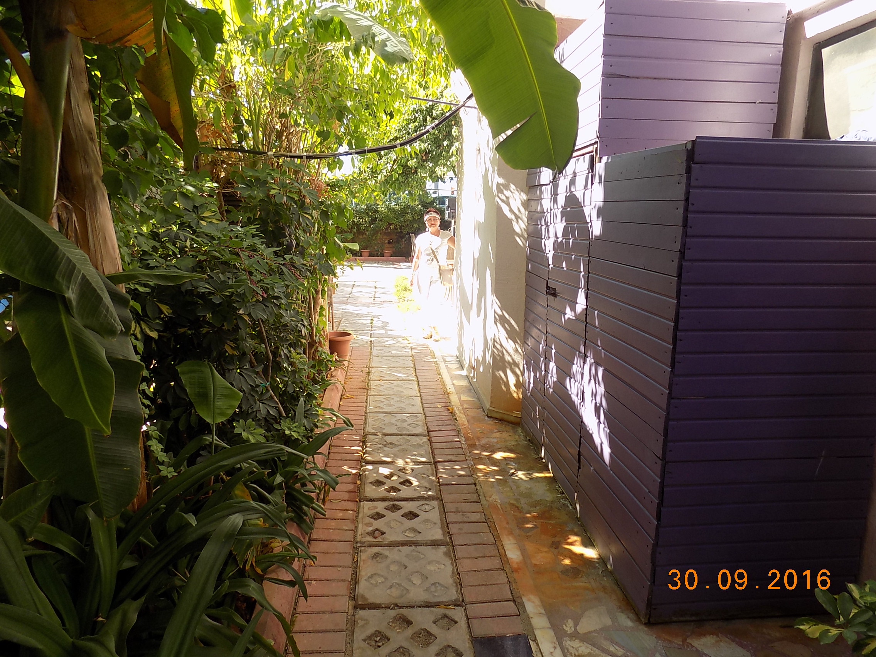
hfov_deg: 73.9
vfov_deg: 58.9
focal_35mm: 23
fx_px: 582
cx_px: 438
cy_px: 328
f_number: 3.1
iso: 80
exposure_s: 1/125
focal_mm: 4
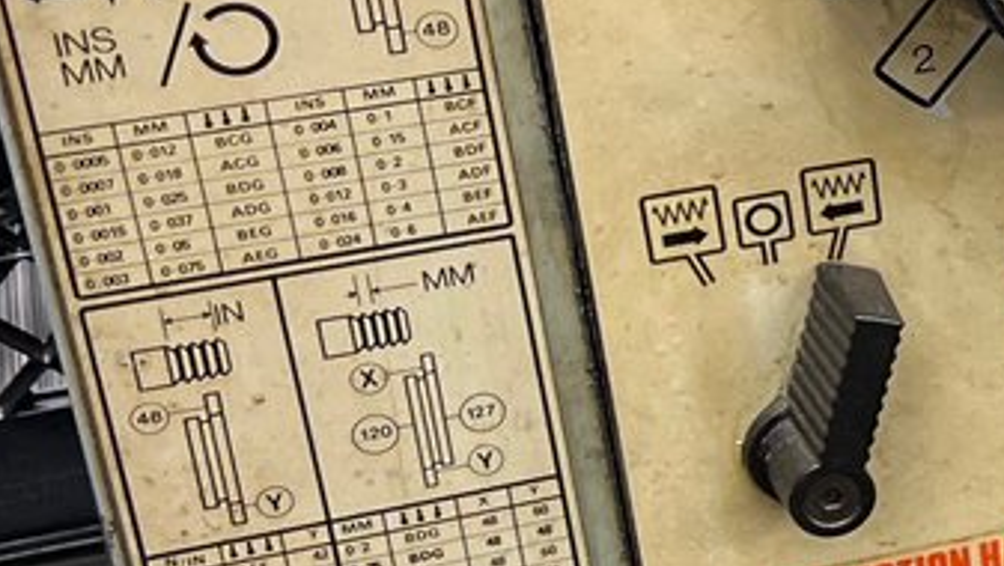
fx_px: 3383
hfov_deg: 14.2
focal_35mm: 127
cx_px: 2009
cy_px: 338
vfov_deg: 9.6
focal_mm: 5.7
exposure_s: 1/60
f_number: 1.5
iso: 80
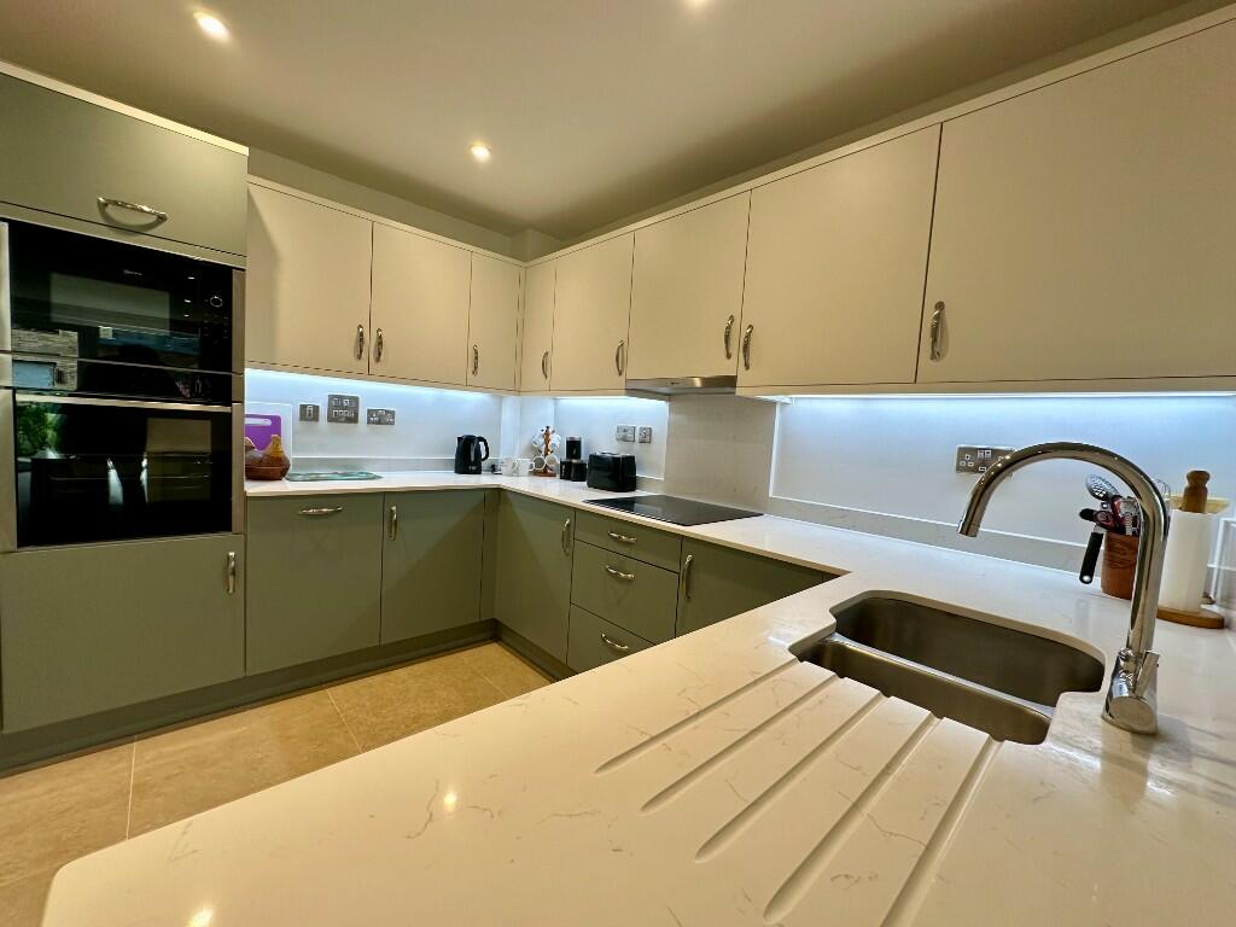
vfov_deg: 85.7
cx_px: 618
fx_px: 500
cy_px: 464
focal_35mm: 14
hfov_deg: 102.1
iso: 160
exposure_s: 1/100
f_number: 2.2
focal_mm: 2.22
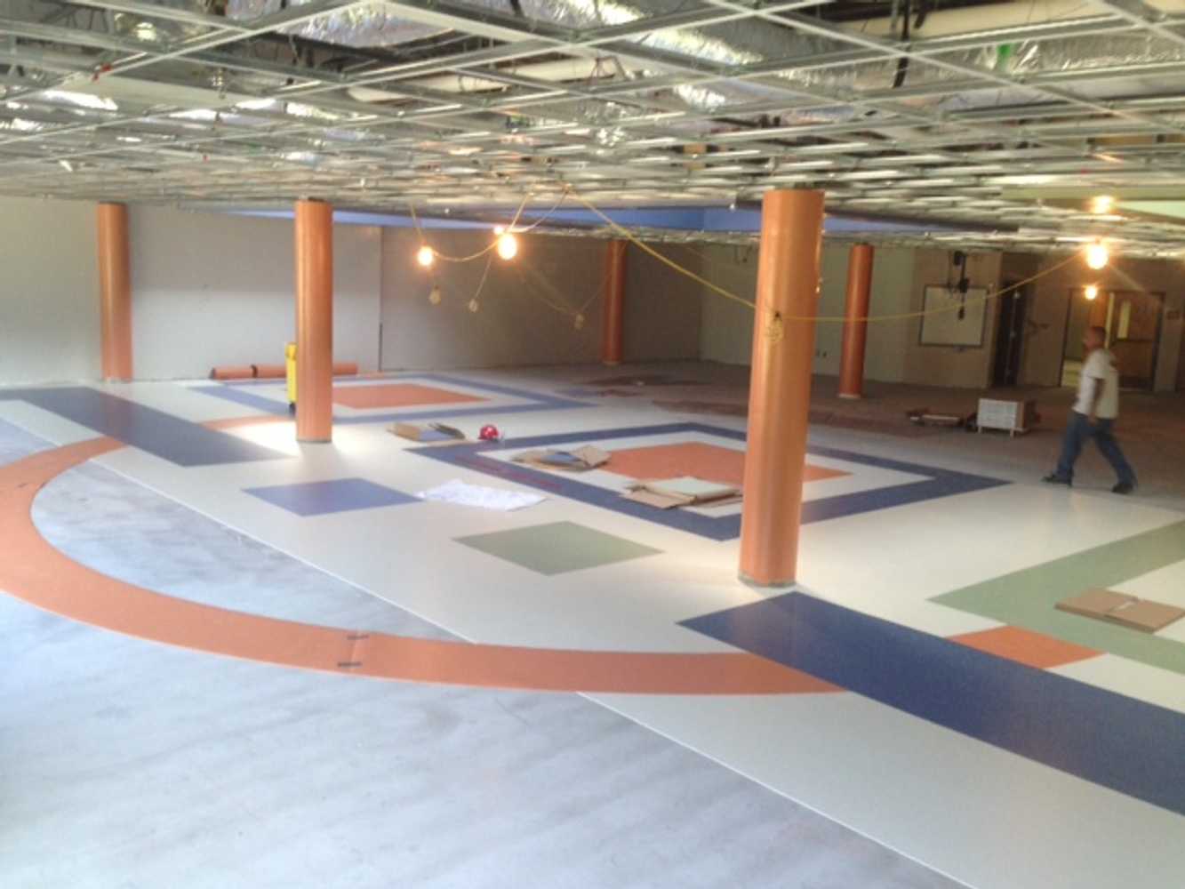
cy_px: 444
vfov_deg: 43.0
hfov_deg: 55.3
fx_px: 1130
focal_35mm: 33
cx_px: 592
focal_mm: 4.13
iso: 100
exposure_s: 1/20
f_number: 2.4
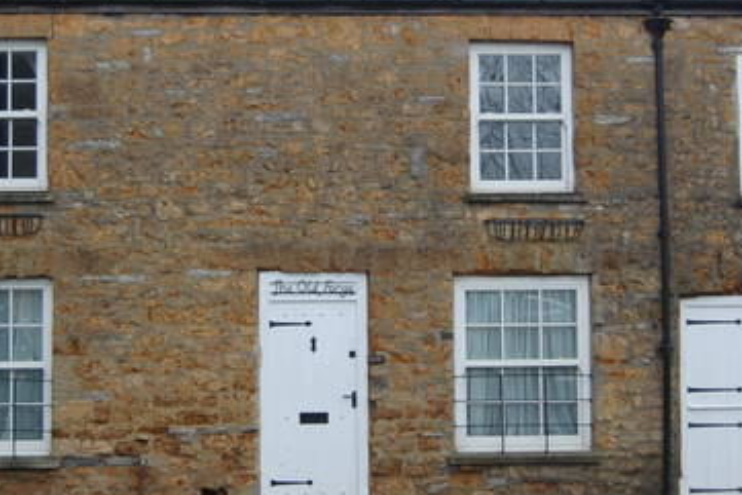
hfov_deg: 23.9
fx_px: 1753
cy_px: 164
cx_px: 329
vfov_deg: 16.1
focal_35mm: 85
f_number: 4.5
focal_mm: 32
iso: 400
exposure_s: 1/400
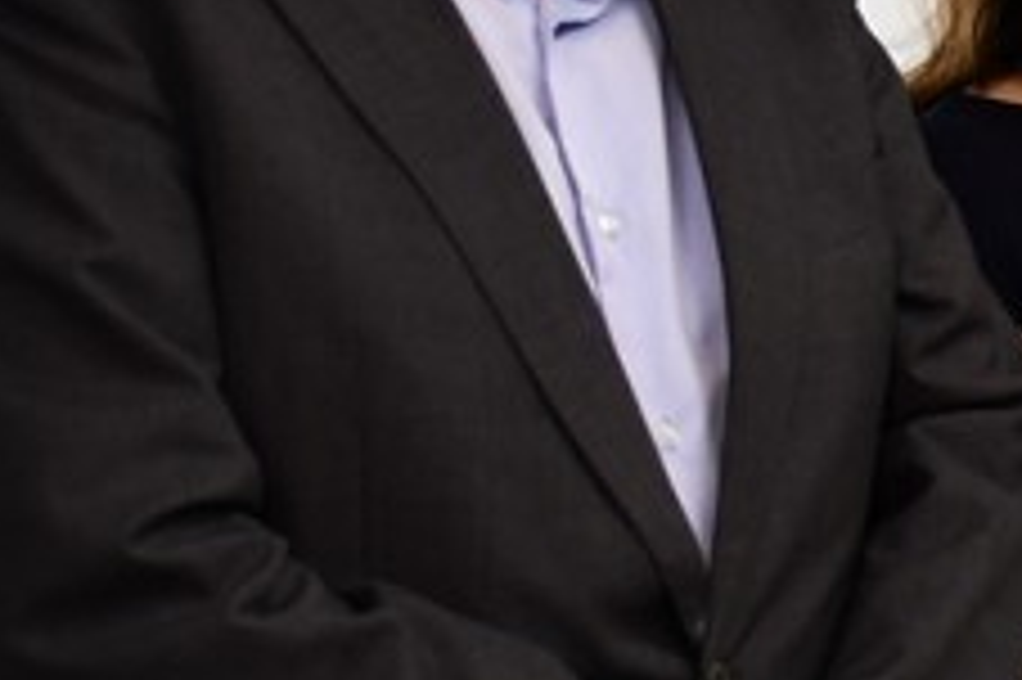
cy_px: 358
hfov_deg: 10.9
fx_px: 4993
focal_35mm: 176
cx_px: 1837
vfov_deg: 7.8
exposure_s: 1/160
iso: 800
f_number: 3.8
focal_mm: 26
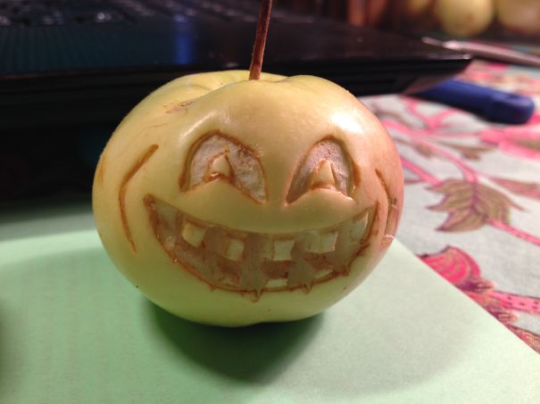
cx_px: 270
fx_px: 546
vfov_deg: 40.7
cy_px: 202
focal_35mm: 35
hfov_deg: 52.7
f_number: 2.4
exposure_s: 1/20
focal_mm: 4.28
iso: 50
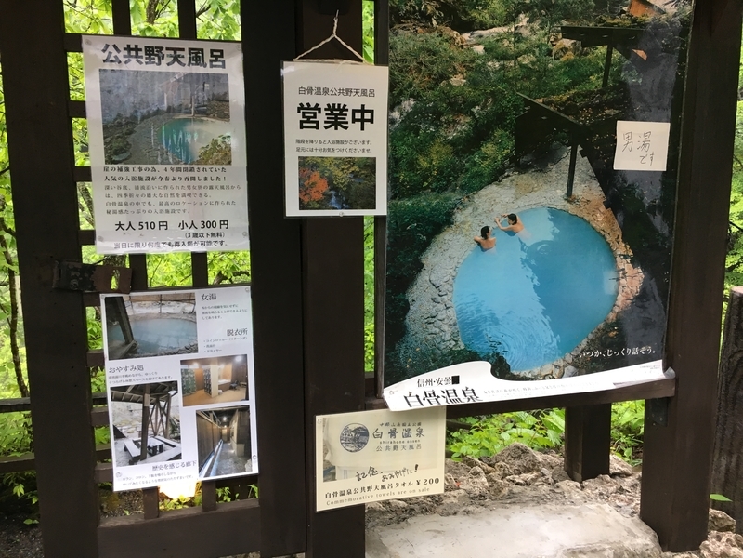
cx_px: 372
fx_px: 622
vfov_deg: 48.2
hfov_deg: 61.7
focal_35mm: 29
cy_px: 279
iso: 40
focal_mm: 4.15
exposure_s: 1/30
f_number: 2.2
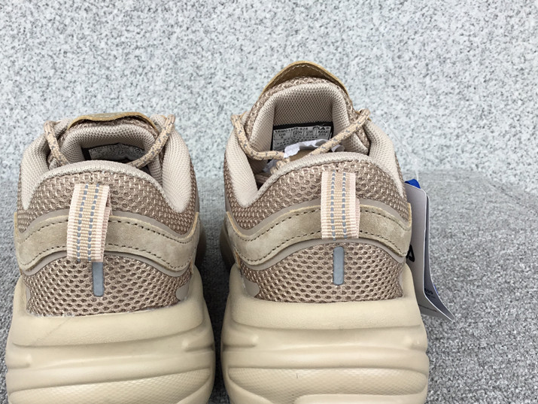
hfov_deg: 47.7
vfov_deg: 36.7
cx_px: 225
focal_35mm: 39
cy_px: 248
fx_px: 606
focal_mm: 3.3
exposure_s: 1/100
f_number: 2.4
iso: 32
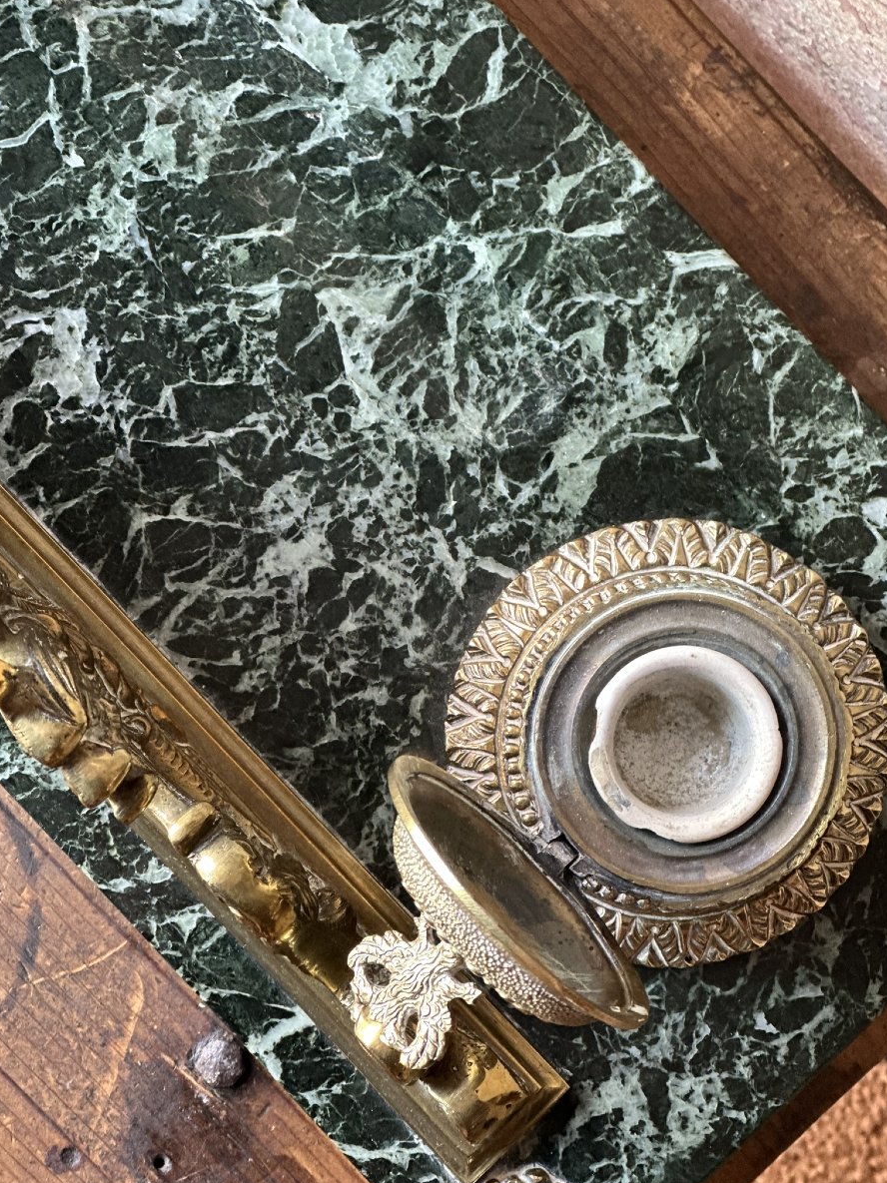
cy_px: 595
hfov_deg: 18.9
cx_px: 445
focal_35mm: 78
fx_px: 2666
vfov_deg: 25.0
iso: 400
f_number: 2.8
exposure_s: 1/20
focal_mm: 9
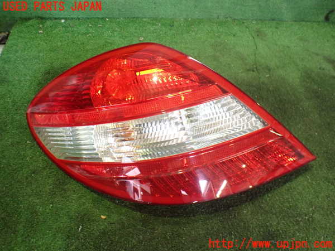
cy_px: 126
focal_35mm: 30
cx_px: 168
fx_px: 290
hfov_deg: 60.0
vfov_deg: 46.8
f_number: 2.3
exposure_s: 1/60
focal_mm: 5.4
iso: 800
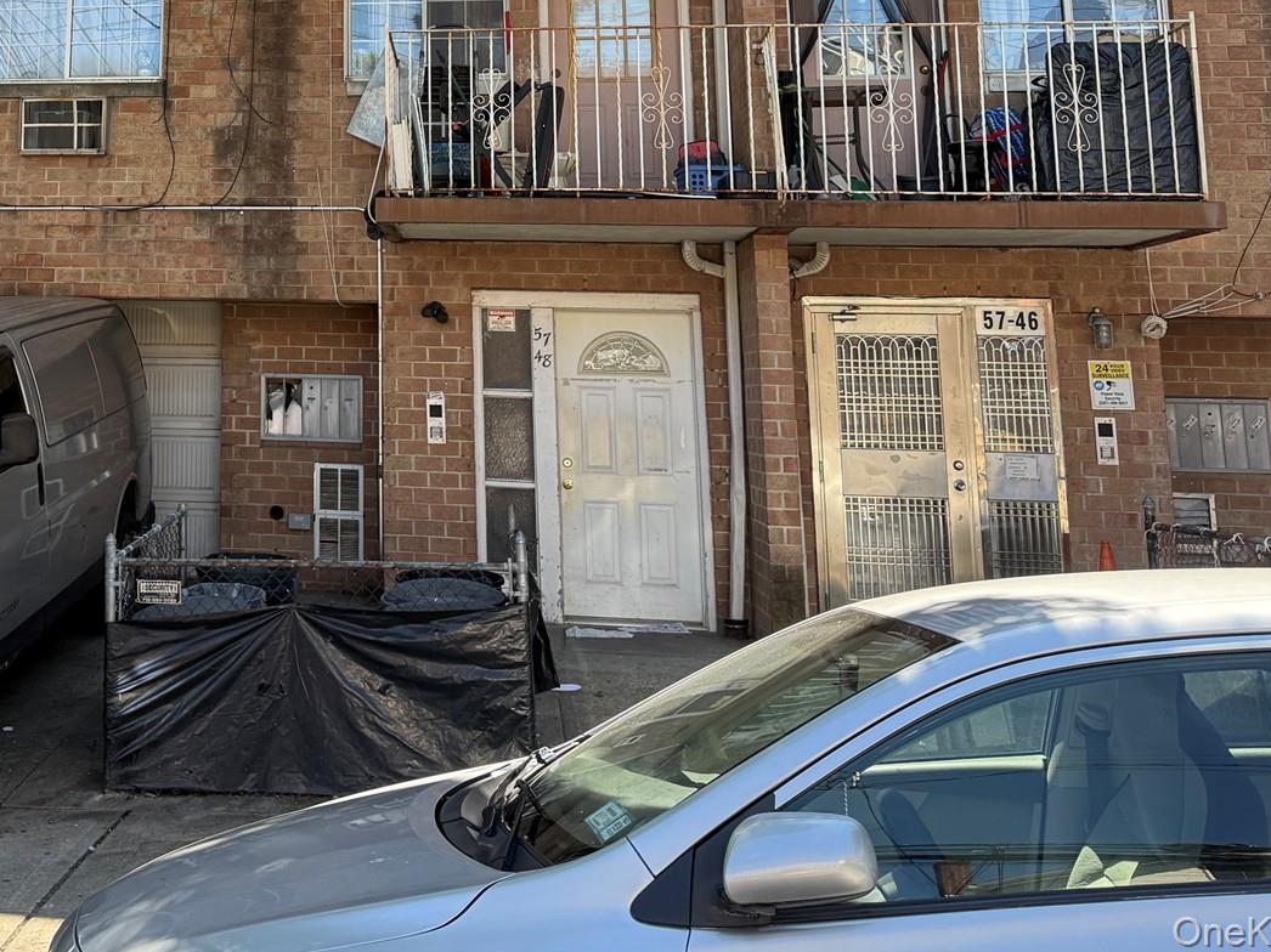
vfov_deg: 29.1
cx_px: 175
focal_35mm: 47
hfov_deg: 38.2
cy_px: 28
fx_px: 1725
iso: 100
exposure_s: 1/831
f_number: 1.78
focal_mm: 6.76
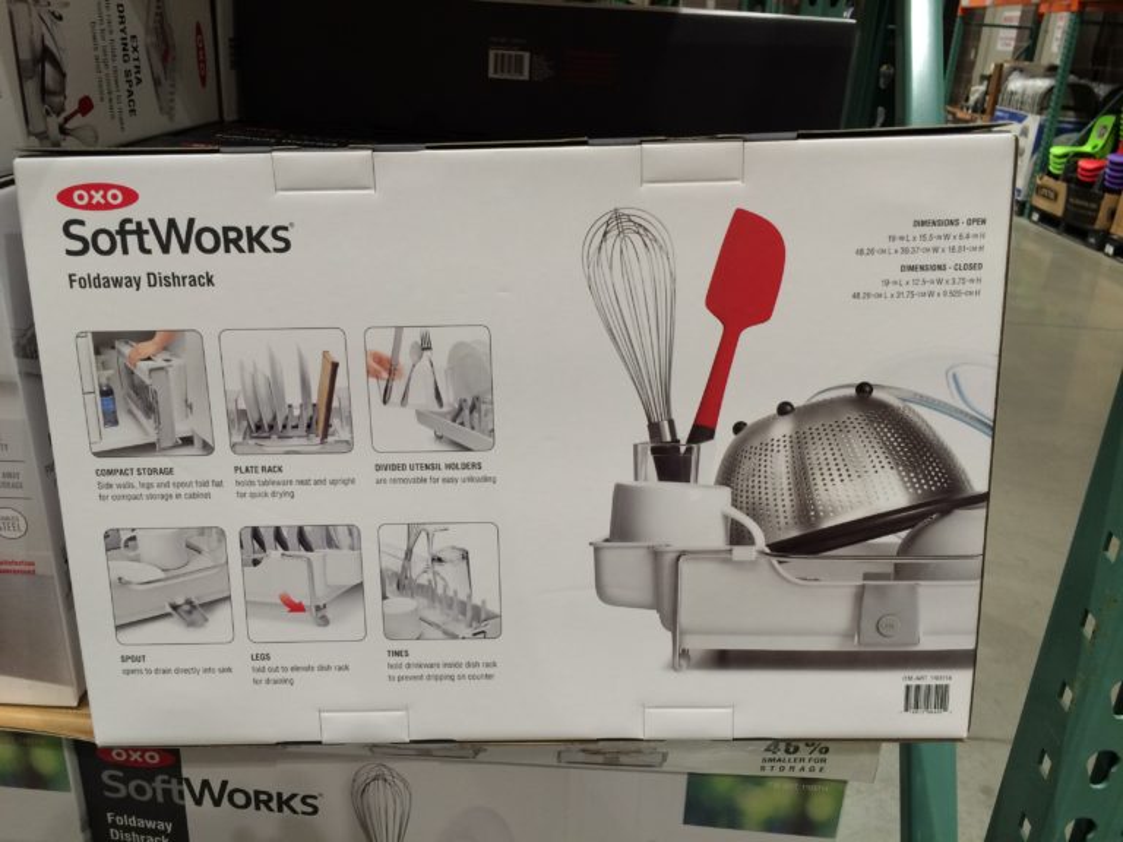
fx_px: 941
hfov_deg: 61.7
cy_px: 421
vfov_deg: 48.2
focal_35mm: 29
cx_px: 562
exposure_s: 1/33
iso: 64
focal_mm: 4.15
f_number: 2.2
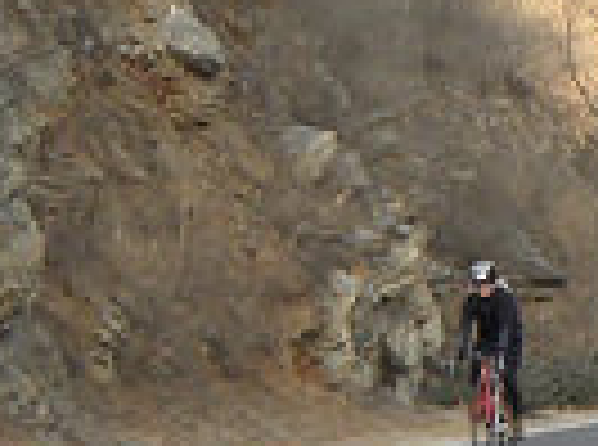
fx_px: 3377
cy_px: 509
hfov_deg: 9.9
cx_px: 787
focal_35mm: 196
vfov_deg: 7.5
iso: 64
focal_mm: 4.6
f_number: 3.5
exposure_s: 1/138
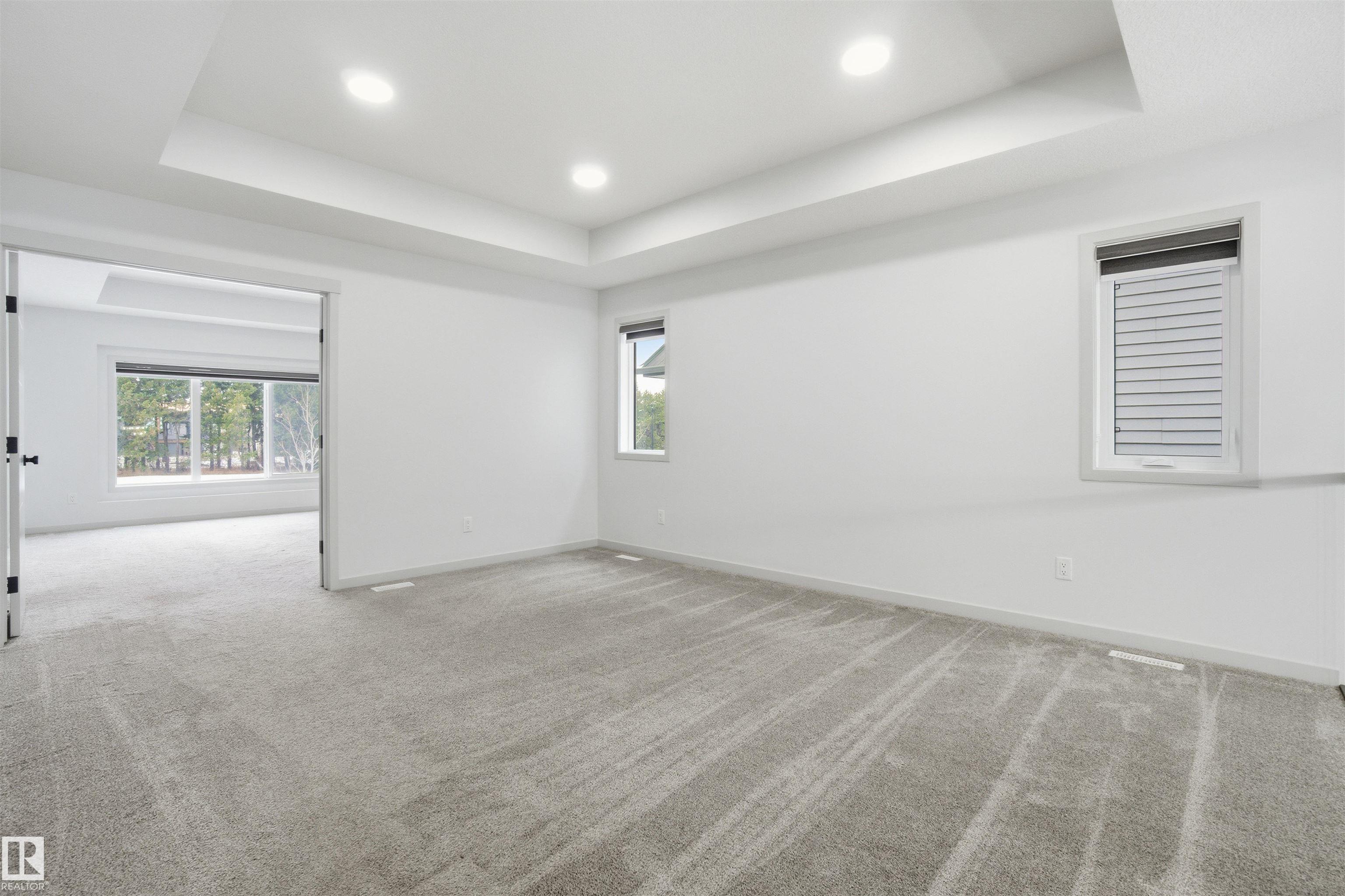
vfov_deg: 77.3
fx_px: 560
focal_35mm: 15
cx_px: 672
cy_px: 448
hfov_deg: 100.4
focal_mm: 10
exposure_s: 1/200
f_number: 8
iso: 400
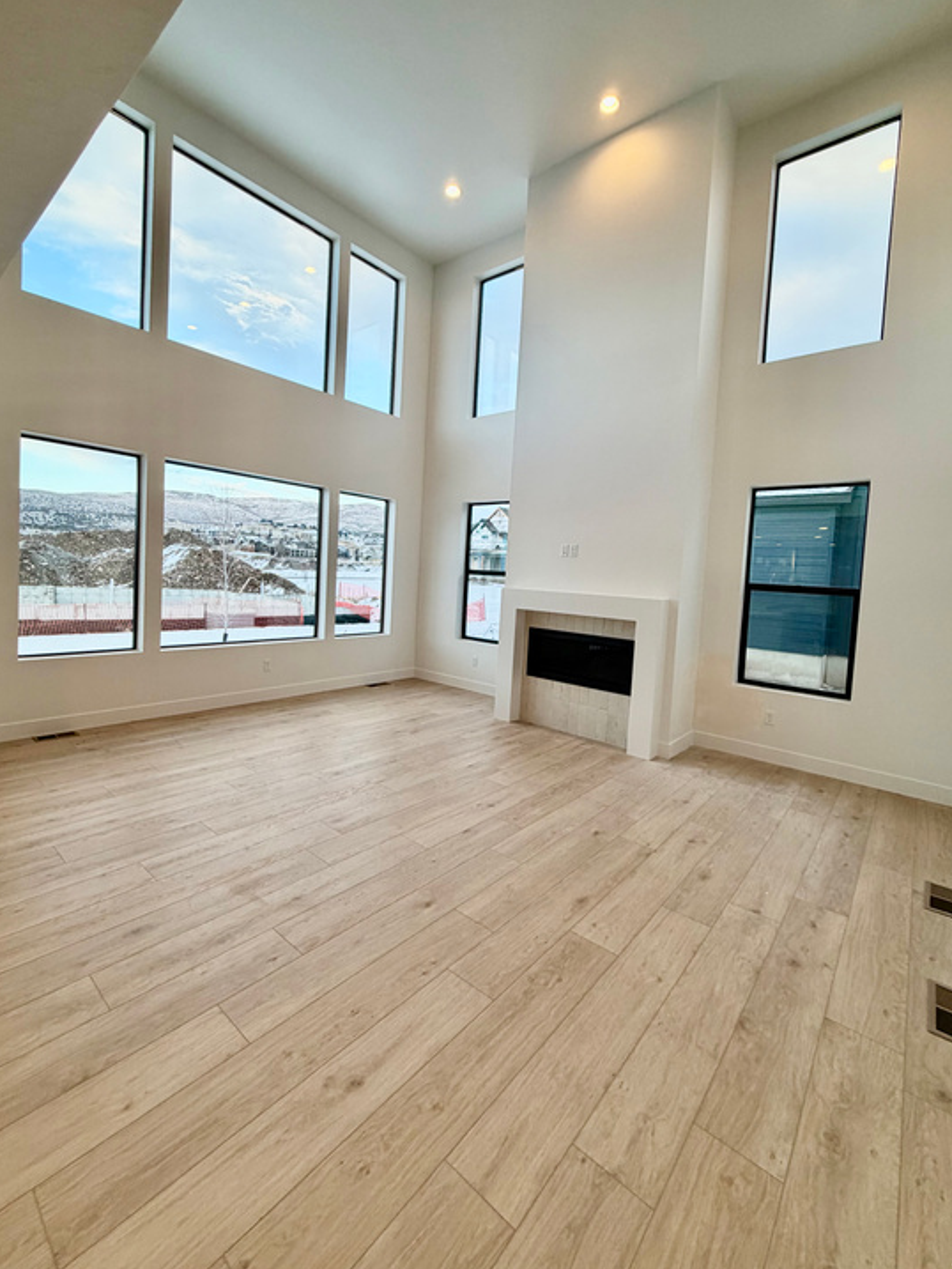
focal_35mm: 15
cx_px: 471
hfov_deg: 81.8
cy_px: 604
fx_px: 550
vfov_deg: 98.1
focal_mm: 2.22
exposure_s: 1/121
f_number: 2.2
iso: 125
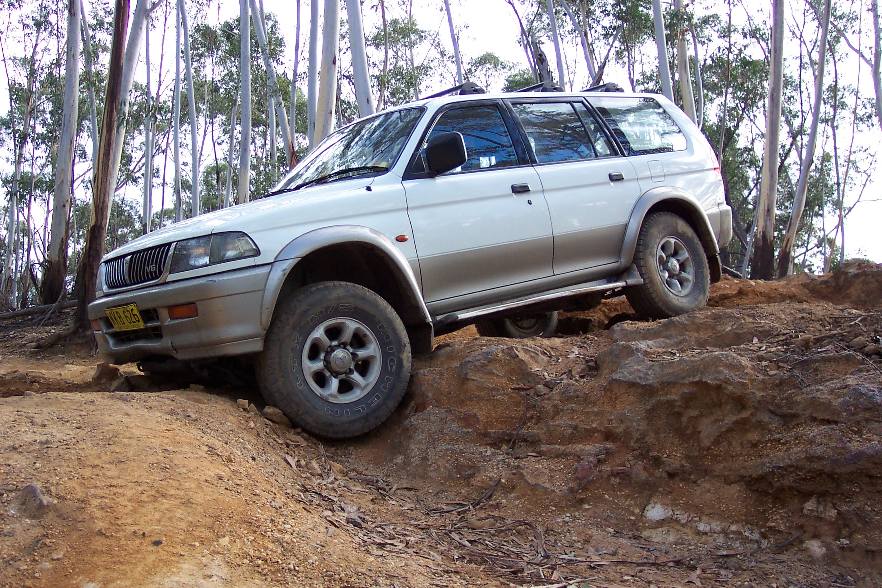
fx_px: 931
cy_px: 294
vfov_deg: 35.1
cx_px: 441
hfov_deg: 50.7
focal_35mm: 38
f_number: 2.8
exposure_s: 1/250
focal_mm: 8
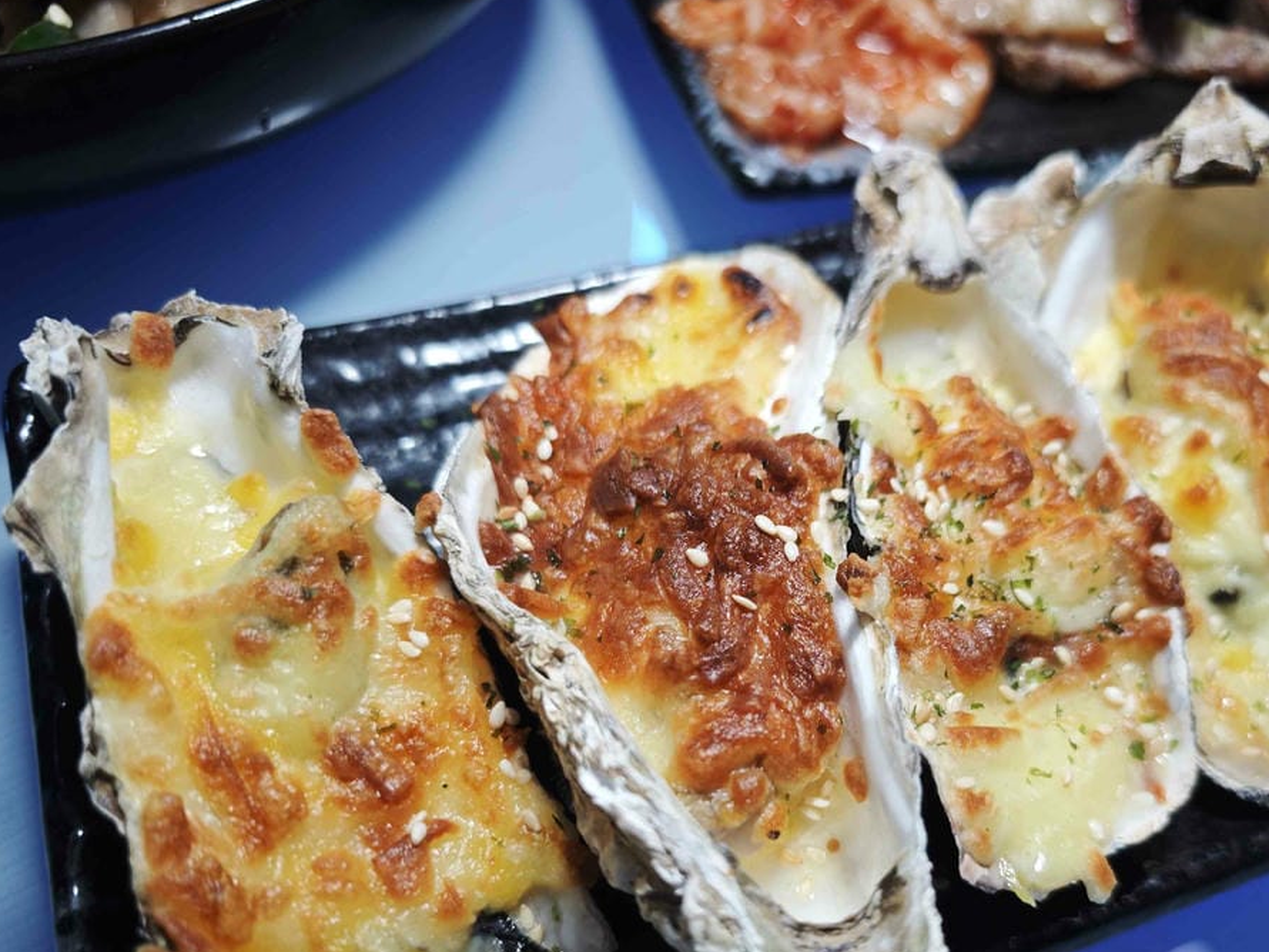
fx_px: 1137
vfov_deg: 45.1
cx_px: 757
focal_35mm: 31
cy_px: 599
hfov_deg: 57.9
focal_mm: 8.72
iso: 400
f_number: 2
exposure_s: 1/60
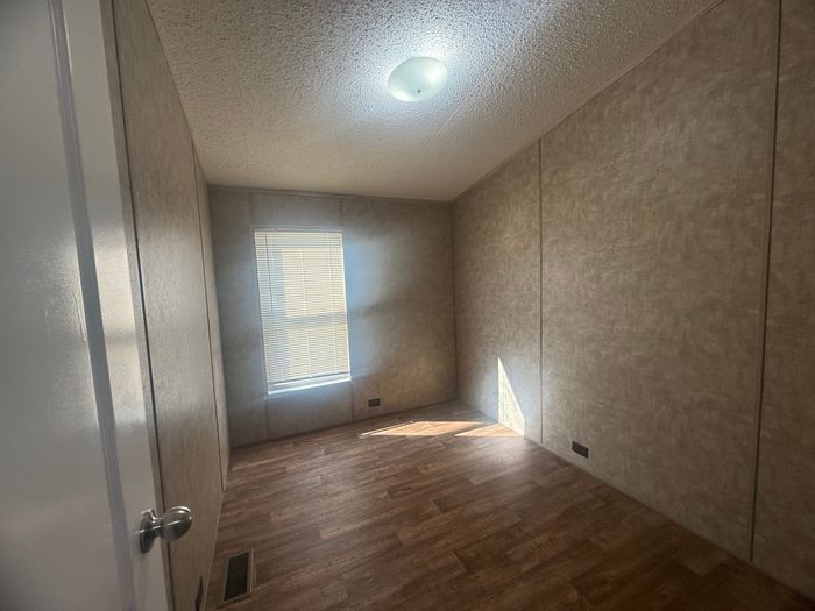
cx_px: 408
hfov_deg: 102.1
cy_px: 306
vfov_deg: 85.7
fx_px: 330
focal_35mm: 14
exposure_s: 1/120
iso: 125
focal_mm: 2.22
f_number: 2.2
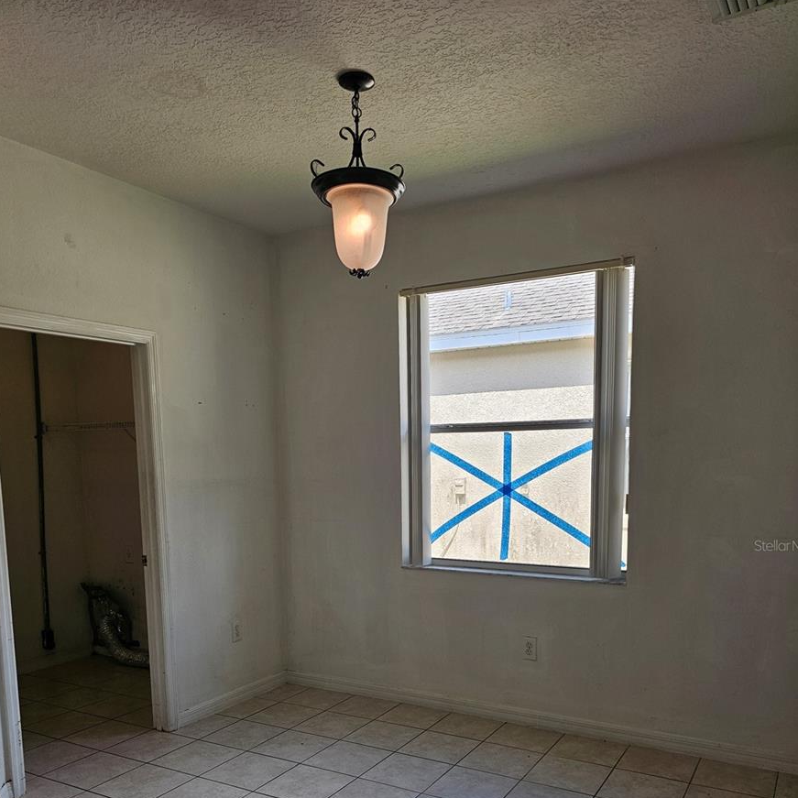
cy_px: 545
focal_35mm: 28
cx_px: 407
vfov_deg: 55.8
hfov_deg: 57.3
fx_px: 730
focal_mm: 6.3
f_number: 1.7
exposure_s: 1/120
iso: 20
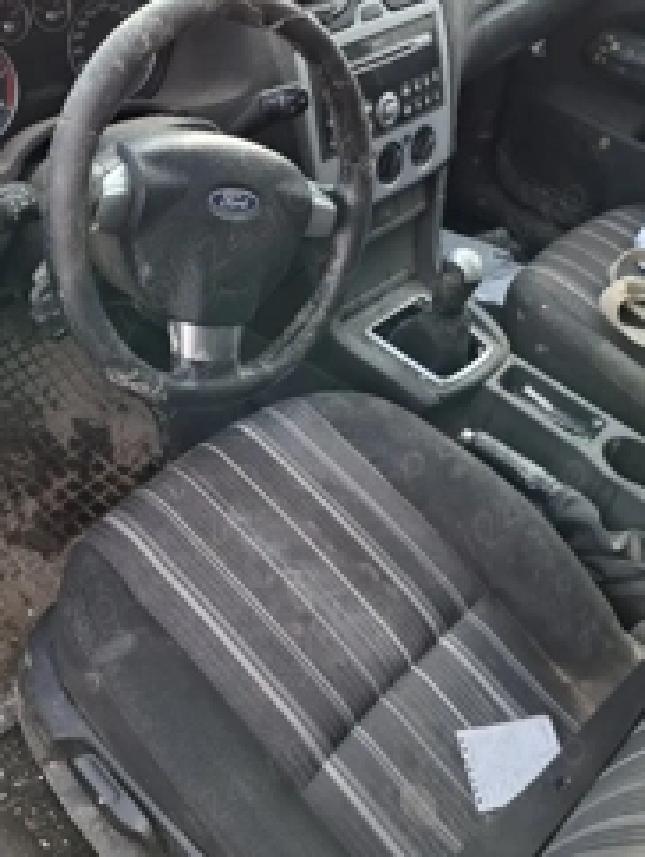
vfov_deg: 48.4
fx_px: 942
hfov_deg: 37.7
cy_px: 308
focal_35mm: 38
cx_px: 269
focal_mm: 5.54
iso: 50
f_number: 1.8
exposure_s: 1/244
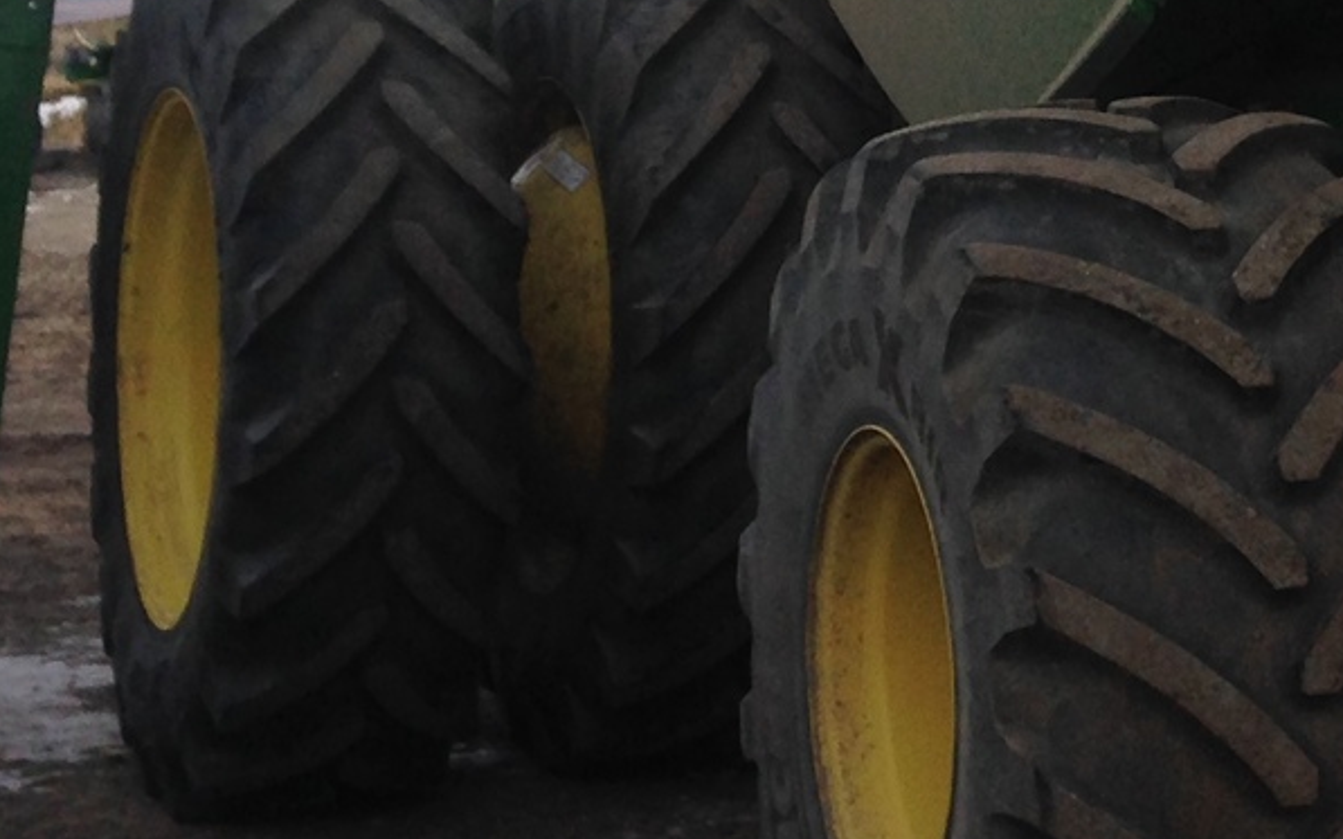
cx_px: 1847
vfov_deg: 10.6
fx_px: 4392
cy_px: -358
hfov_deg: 16.3
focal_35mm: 120
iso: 50
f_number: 2.4
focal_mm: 4.12
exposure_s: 1/713
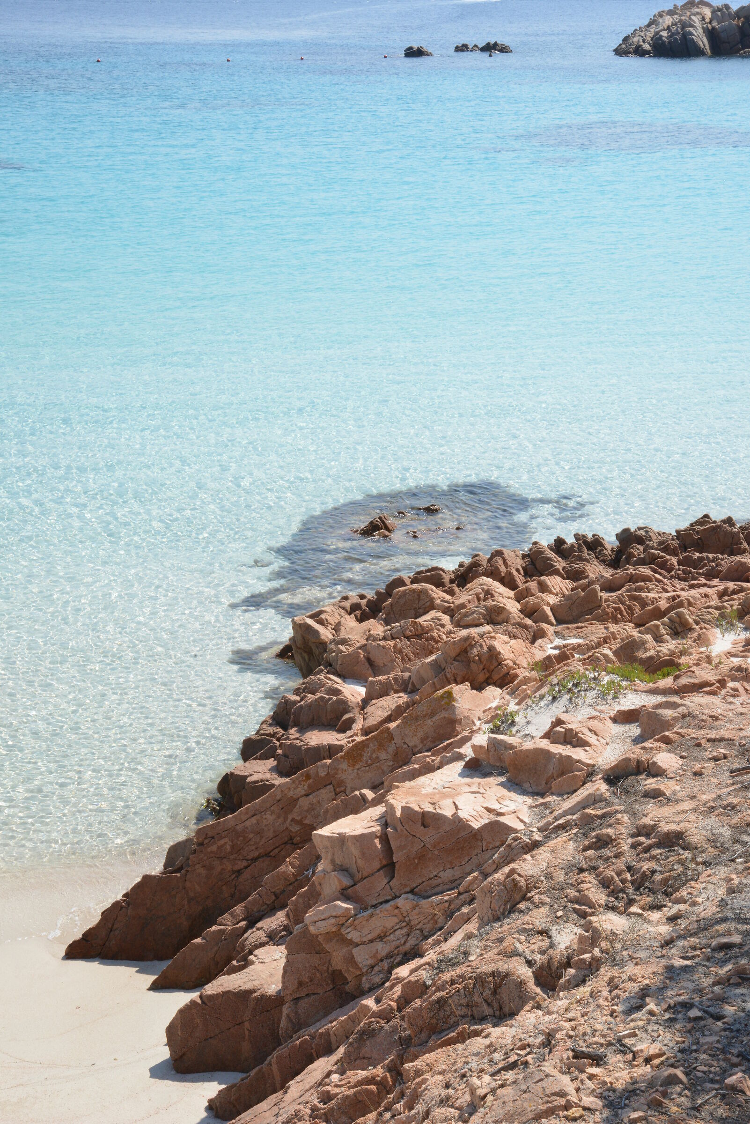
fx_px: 1873
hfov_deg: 22.6
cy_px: 562
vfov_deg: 33.4
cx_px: 375
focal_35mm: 60
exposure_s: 1/125
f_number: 32
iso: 800
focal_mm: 60
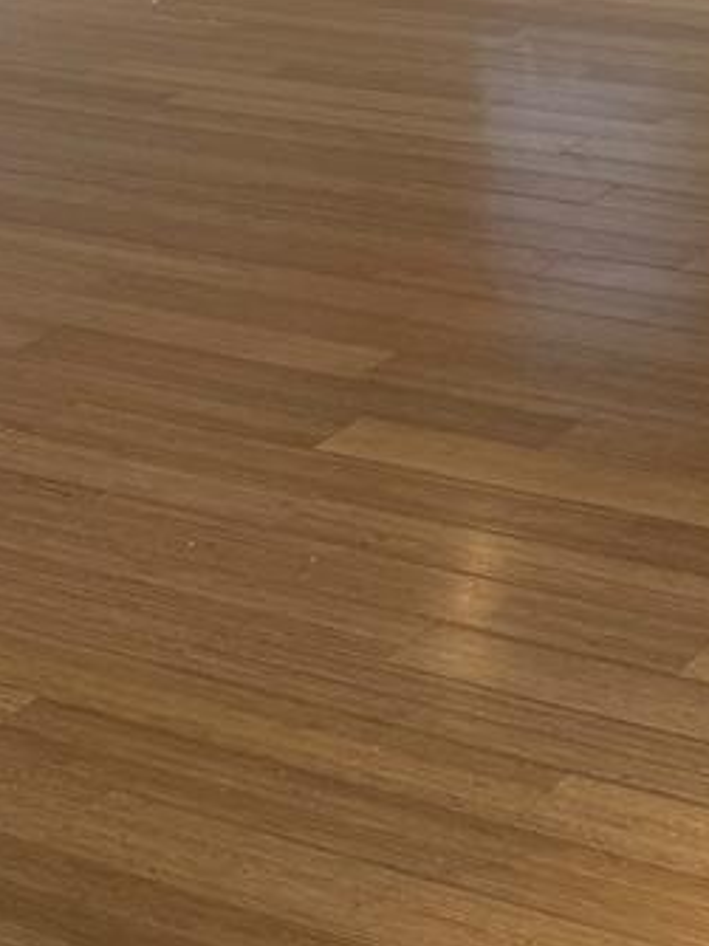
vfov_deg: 21.3
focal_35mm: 86
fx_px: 2350
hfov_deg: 15.6
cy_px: -158
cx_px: 1107
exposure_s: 1/428
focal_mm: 6.76
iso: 80
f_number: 1.78
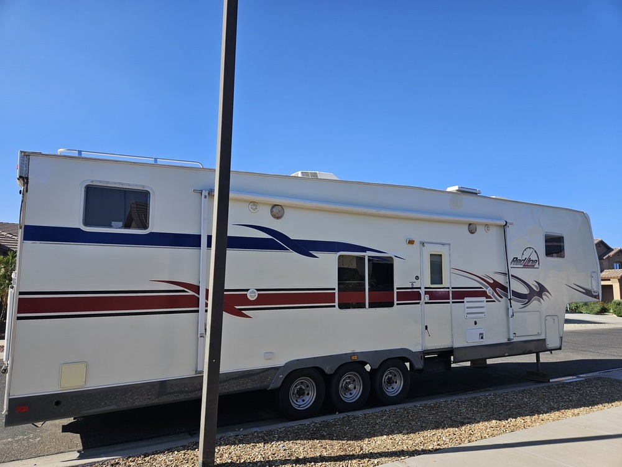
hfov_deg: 73.9
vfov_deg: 58.9
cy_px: 234
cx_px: 311
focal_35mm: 23
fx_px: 413
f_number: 1.8
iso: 32
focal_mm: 5.4
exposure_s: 1/2000
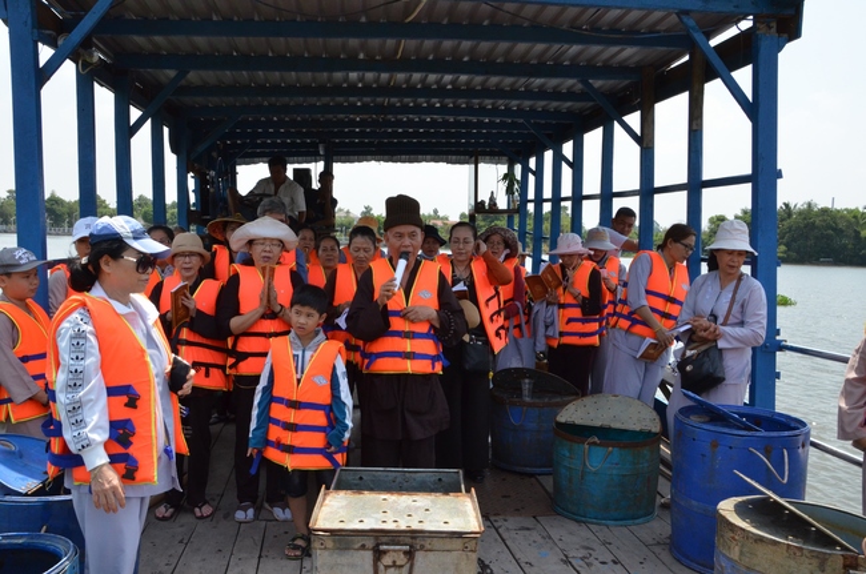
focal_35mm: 32
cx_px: 433
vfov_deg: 41.6
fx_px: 756
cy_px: 287
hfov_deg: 59.6
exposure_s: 1/800
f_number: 14
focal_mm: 21
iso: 1600
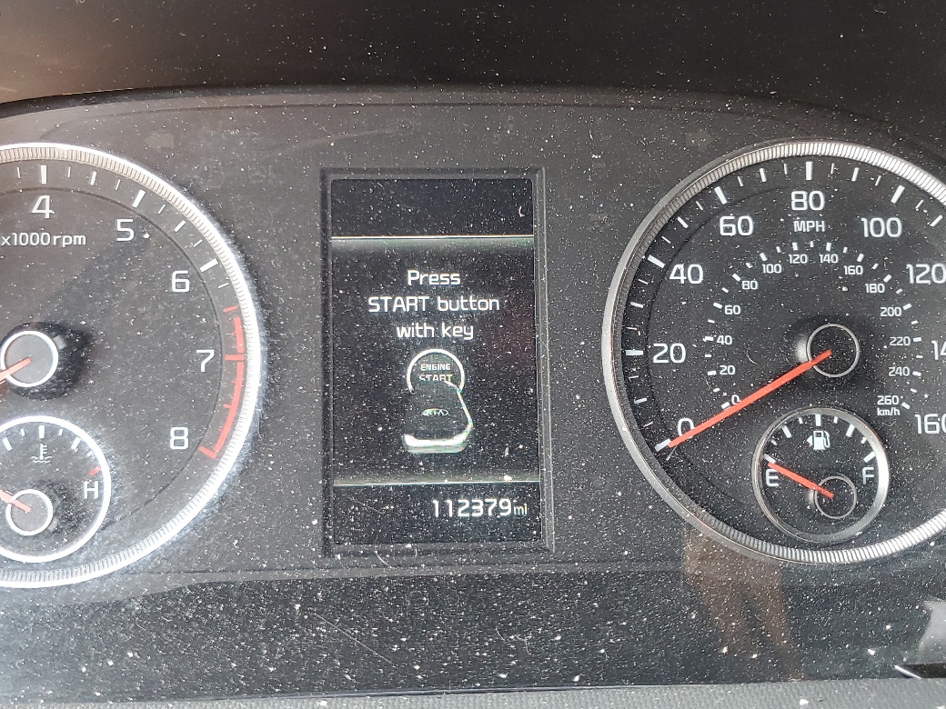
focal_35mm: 40
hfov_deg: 46.7
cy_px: 338
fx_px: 1093
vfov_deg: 36.0
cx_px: 426
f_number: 1.5
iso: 112
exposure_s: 1/60.2
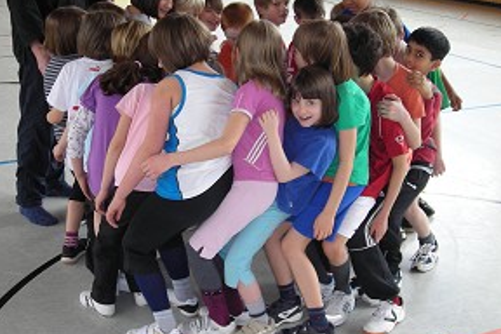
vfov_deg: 27.0
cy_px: 145
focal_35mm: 50
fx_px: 696
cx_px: 200
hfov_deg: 39.4
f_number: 3.2
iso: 58
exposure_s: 1/30
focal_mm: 6.3
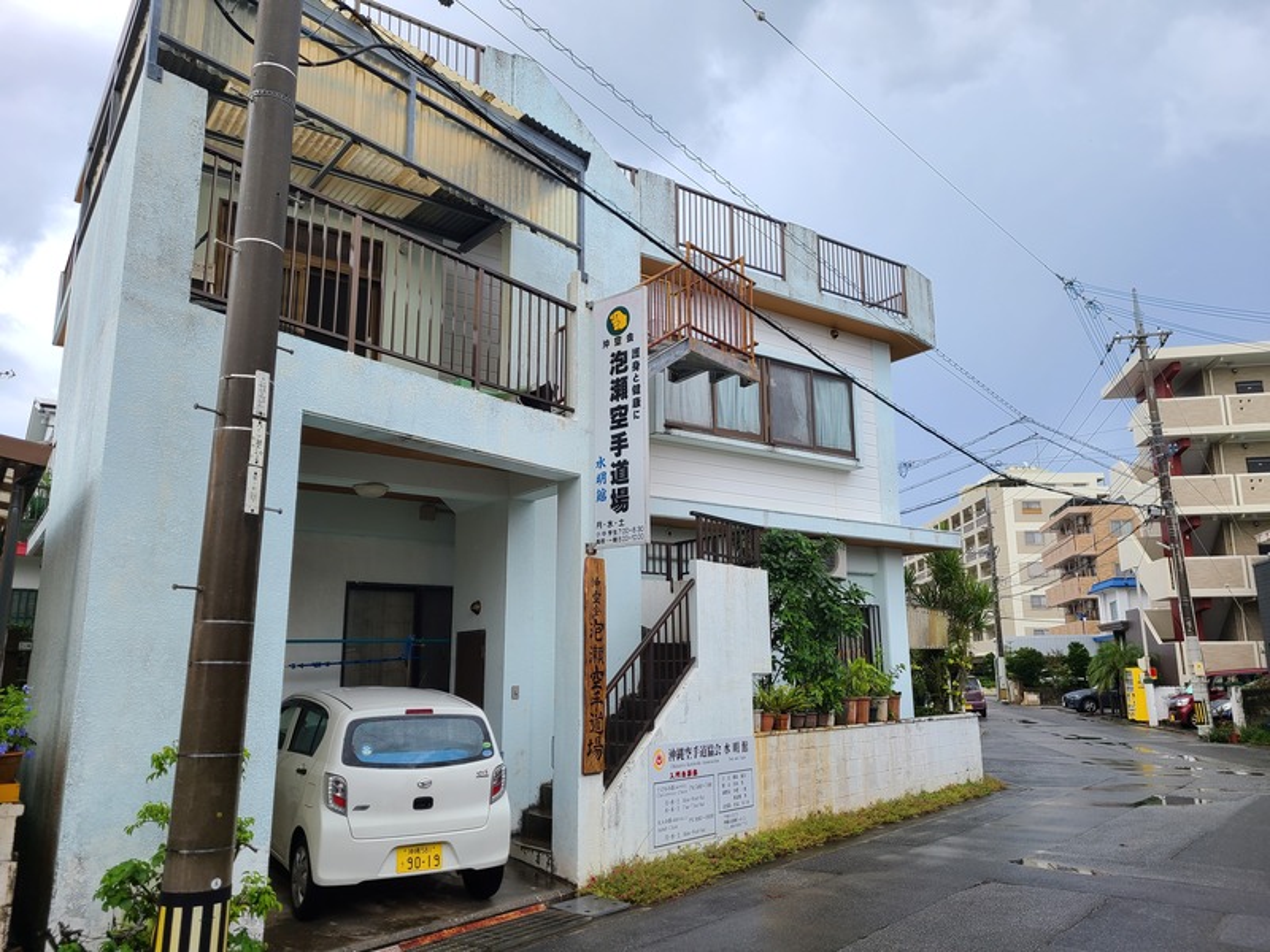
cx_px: 635
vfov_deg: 53.1
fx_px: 954
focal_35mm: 26
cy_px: 476
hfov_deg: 67.3
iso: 40
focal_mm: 5.4
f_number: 1.8
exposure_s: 1/758
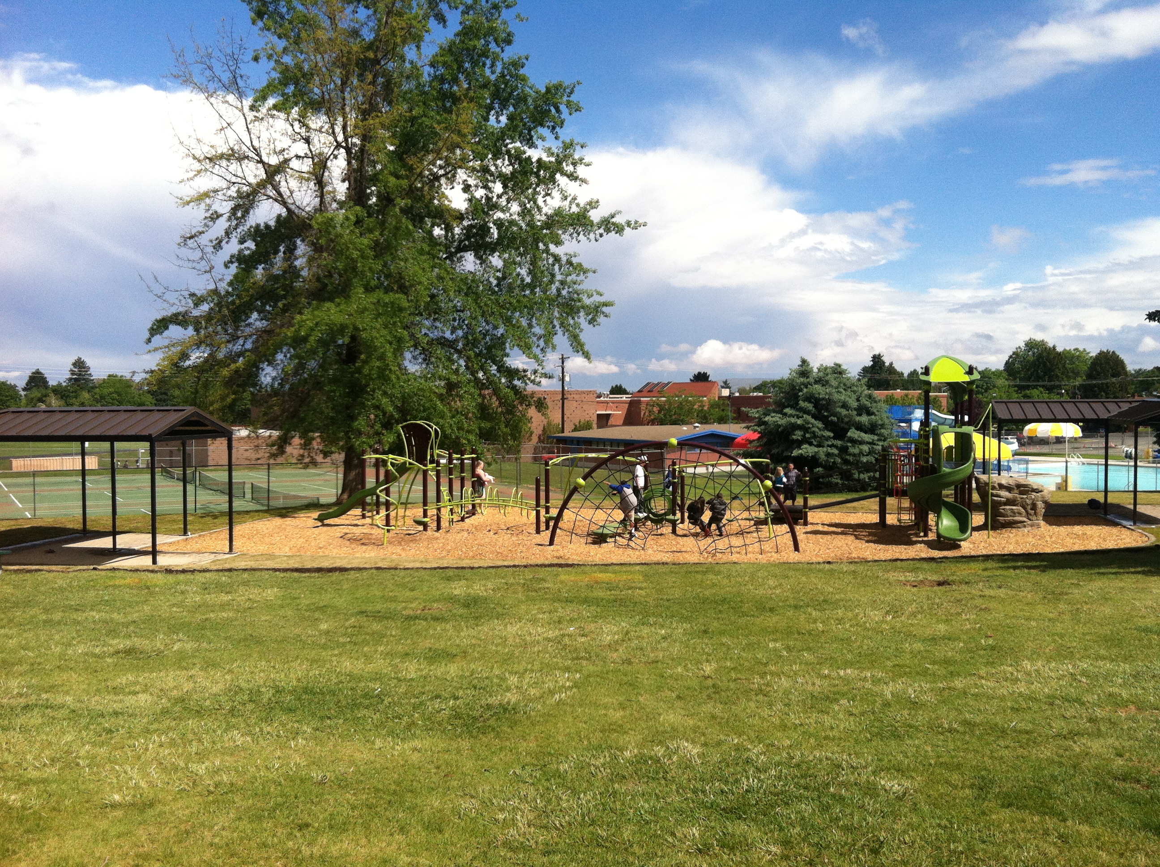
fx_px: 1171
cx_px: 580
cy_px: 434
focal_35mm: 35
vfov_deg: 40.6
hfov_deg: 52.7
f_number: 2.8
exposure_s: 1/1667
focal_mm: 3.85
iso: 80
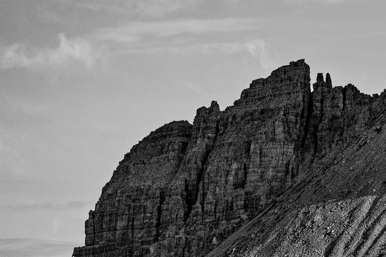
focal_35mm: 600
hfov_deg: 3.4
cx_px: 346
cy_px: 135
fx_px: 6434
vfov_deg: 2.3
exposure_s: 1/2000
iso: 400
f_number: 6.2
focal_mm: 286
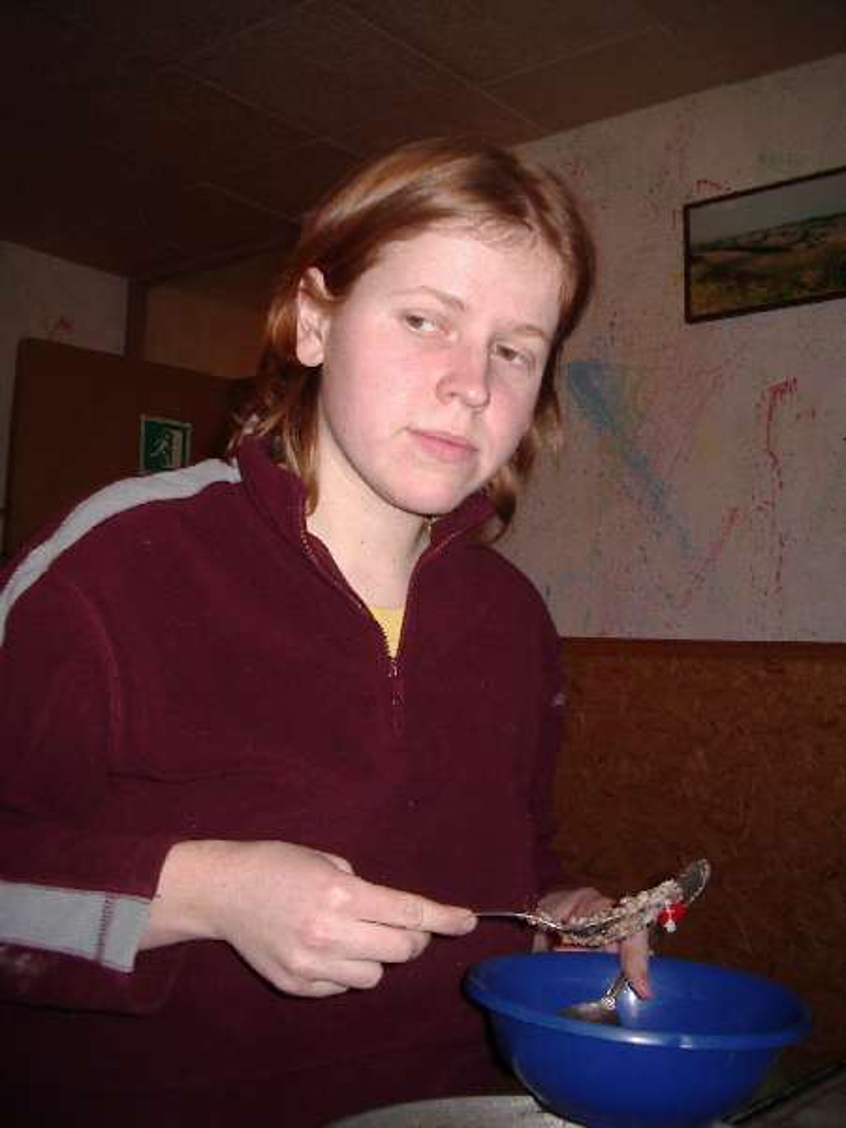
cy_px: 564
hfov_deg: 37.7
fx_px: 1238
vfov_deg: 49.0
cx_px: 423
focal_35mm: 38
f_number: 2.6
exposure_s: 1/60
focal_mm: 5.8
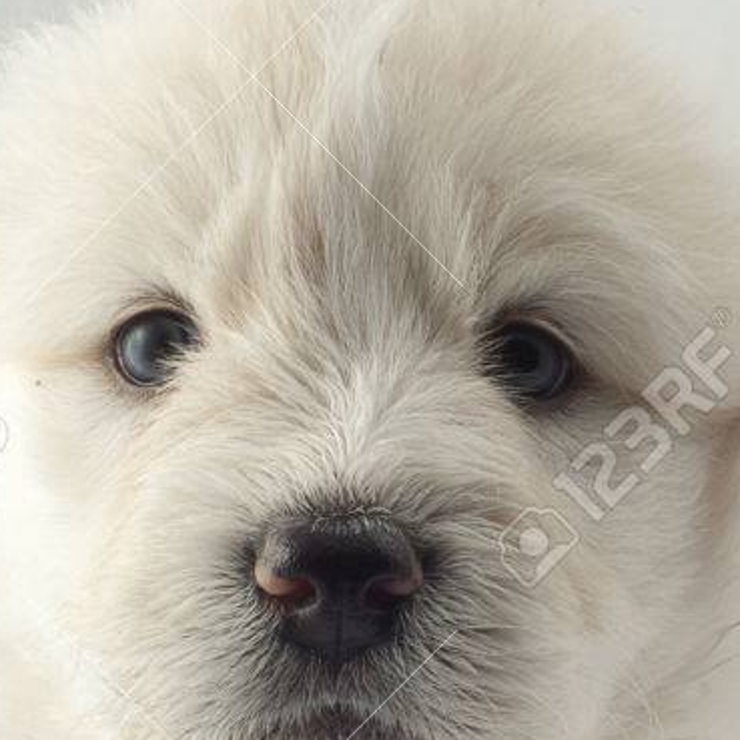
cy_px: 812
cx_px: 550
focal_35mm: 224
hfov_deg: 7.8
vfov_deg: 7.8
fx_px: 5418
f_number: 18
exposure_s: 1/160
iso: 100
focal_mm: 50
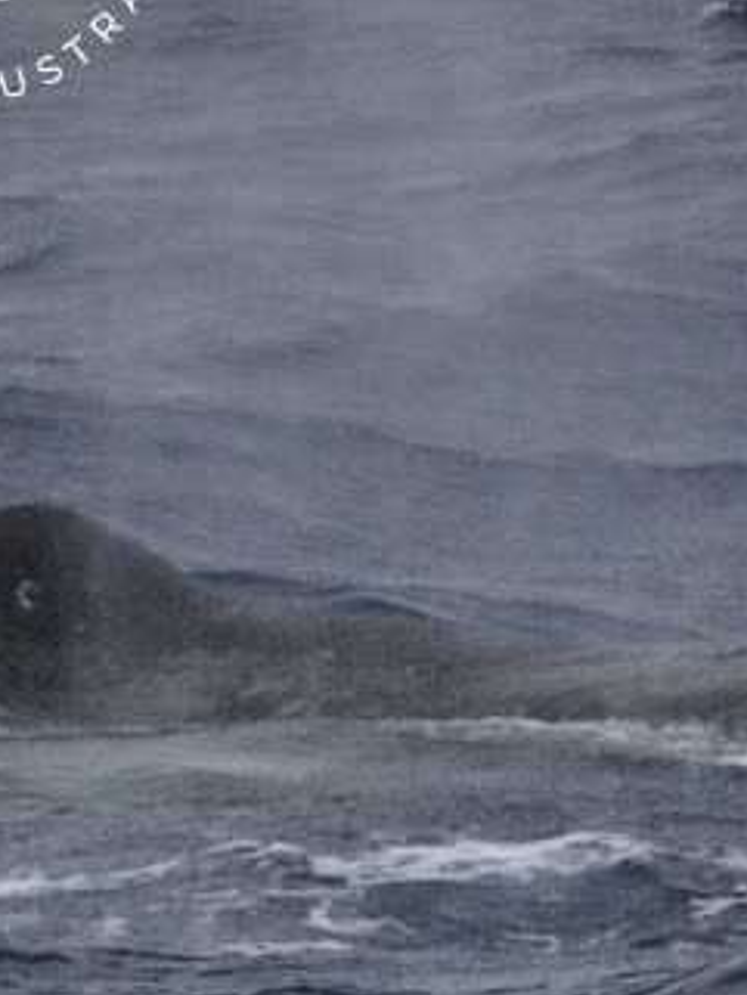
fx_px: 41348
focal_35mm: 1438
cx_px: 976
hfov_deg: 1.0
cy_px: 501
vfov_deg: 1.4
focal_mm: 600
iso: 1000
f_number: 6.3
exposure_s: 1/8000
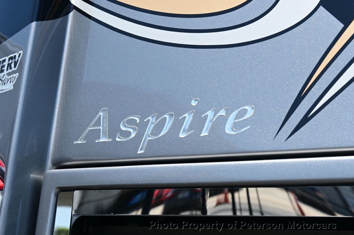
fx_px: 737
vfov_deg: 18.2
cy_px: 118
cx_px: 177
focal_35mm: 75
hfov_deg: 27.0
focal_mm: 50
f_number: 7.1
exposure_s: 1/200
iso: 100
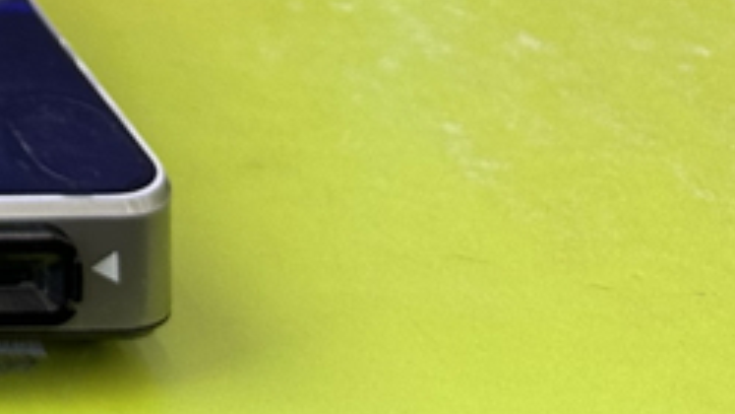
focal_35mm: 151
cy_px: -807
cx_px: -1051
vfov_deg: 7.2
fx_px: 2943
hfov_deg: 11.6
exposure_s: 1/132
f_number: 1.78
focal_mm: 6.86
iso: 64
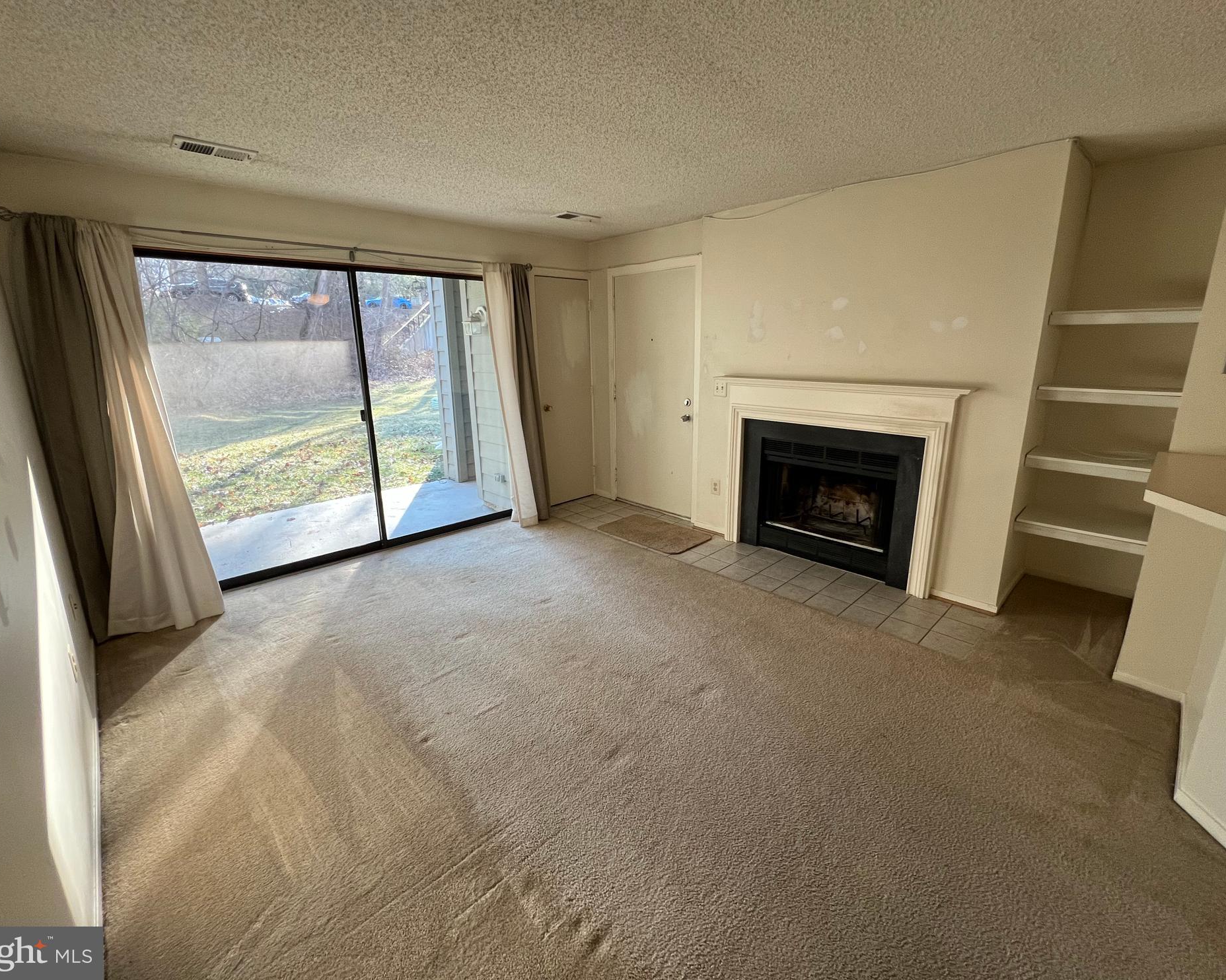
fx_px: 508
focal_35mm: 14
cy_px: 474
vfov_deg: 88.0
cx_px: 614
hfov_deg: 100.7
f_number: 1.8
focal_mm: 1.57
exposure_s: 1/120
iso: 160
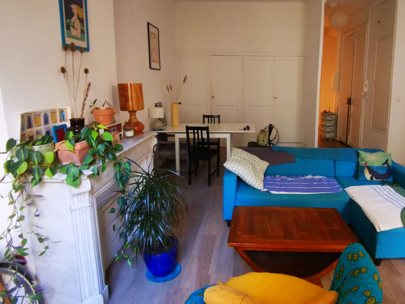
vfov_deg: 58.5
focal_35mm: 23
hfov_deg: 72.8
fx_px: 269
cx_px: 252
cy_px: 126
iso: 800
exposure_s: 1/33.3
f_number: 2.2
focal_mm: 2.26
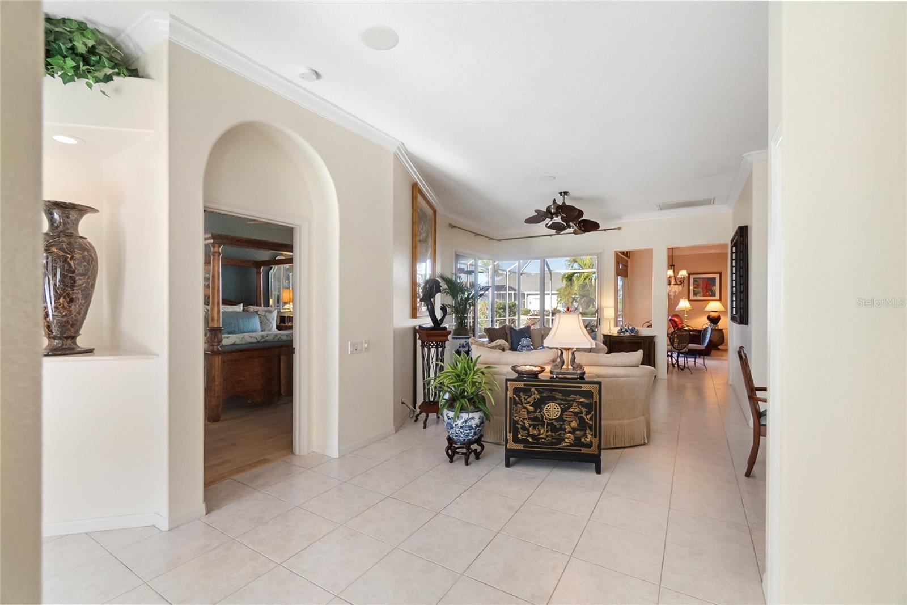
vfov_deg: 77.3
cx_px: 454
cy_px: 302
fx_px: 378
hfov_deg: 100.4
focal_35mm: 15
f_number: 4
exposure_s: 1/350
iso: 2500
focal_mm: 10
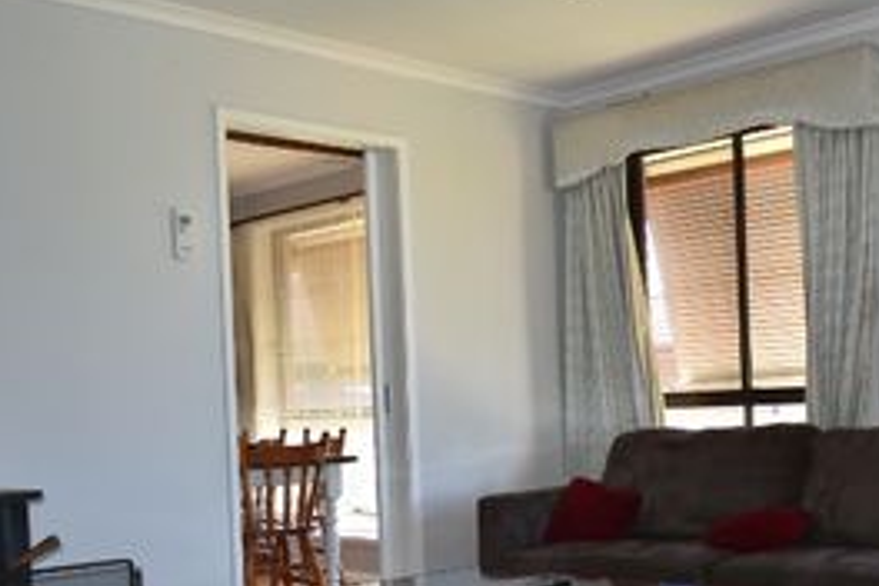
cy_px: 421
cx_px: 589
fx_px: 1172
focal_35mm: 48
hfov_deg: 40.6
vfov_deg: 27.8
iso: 250
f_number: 4
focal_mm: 18
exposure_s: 1/100
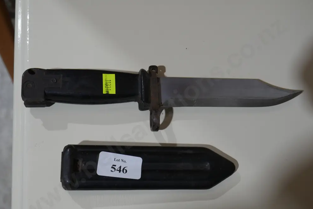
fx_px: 391
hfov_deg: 43.6
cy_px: 121
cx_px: 154
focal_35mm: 45
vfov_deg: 29.8
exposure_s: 1/60
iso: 250
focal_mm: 21
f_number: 4.6
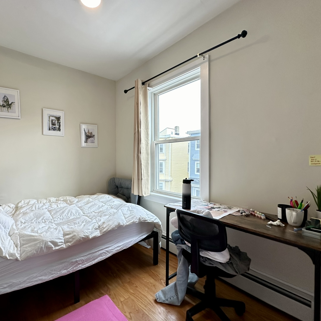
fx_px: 178
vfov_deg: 84.0
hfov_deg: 82.7
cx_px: 124
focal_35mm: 17
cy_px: 162
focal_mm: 2.22
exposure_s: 1/120
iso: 125
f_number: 2.2
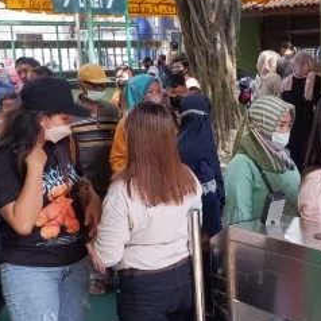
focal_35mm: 63
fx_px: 661
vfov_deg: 27.2
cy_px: 206
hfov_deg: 26.0
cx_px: 317
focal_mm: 15
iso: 4000
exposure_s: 1/1250
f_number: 4
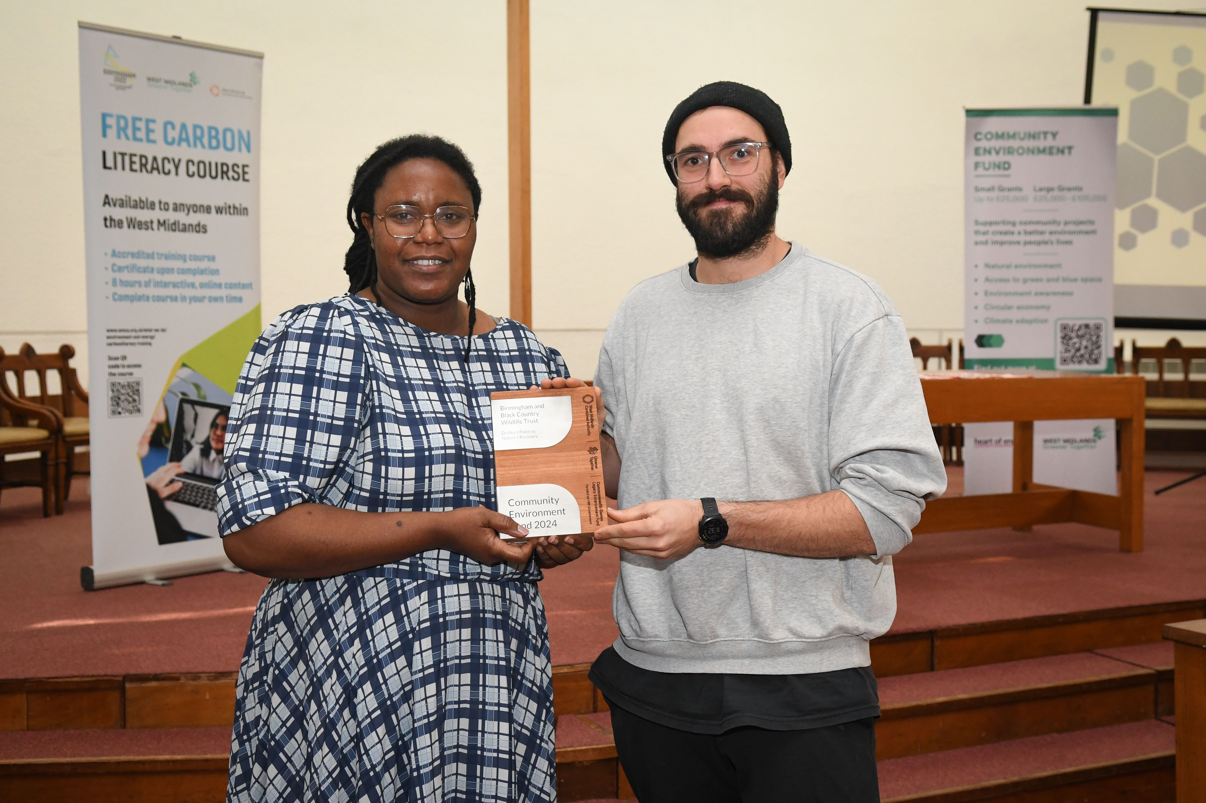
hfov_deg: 46.4
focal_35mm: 42
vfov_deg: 31.9
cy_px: 402
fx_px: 1406
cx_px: 603
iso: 1600
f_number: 4
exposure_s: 1/250
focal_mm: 28
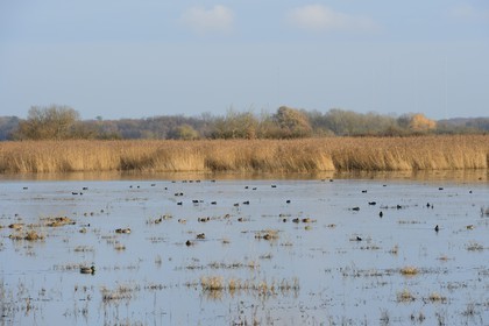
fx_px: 2716
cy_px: 163
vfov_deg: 6.9
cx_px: 244
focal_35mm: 200
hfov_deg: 10.3
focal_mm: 200
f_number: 10
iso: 400
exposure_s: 1/400
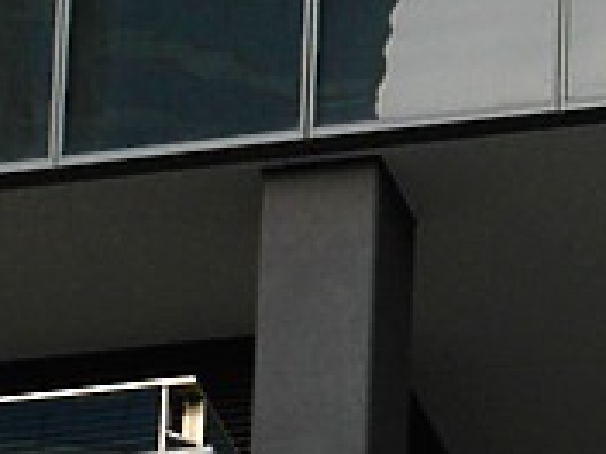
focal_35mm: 442
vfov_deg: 3.4
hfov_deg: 4.5
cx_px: 906
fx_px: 7738
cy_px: 303
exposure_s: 1/200
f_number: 7.1
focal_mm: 60
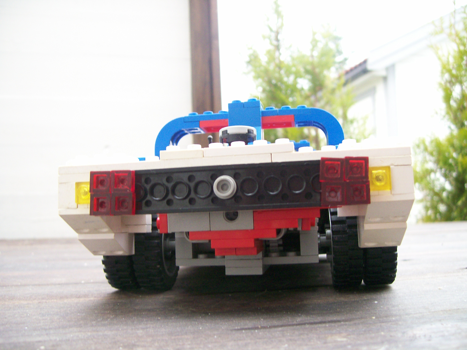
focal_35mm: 35
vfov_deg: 40.7
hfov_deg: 52.6
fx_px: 472
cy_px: 175
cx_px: 234
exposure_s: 1/32
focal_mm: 5.8
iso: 138
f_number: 2.8
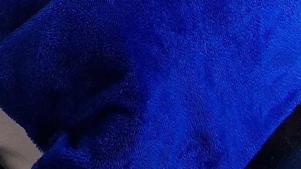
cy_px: -343
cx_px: -88
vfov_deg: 10.5
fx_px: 630
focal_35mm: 79
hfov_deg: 23.7
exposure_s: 1/100
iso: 64
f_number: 2.2
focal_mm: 2.2
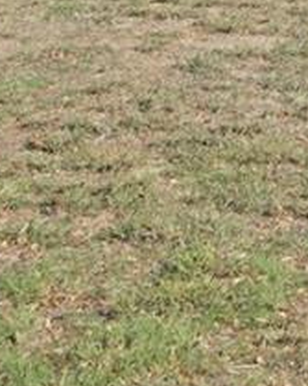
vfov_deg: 12.3
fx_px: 1676
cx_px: 385
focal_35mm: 147
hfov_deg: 10.3
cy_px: -254
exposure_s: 1/4000
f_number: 8
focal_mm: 16
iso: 800
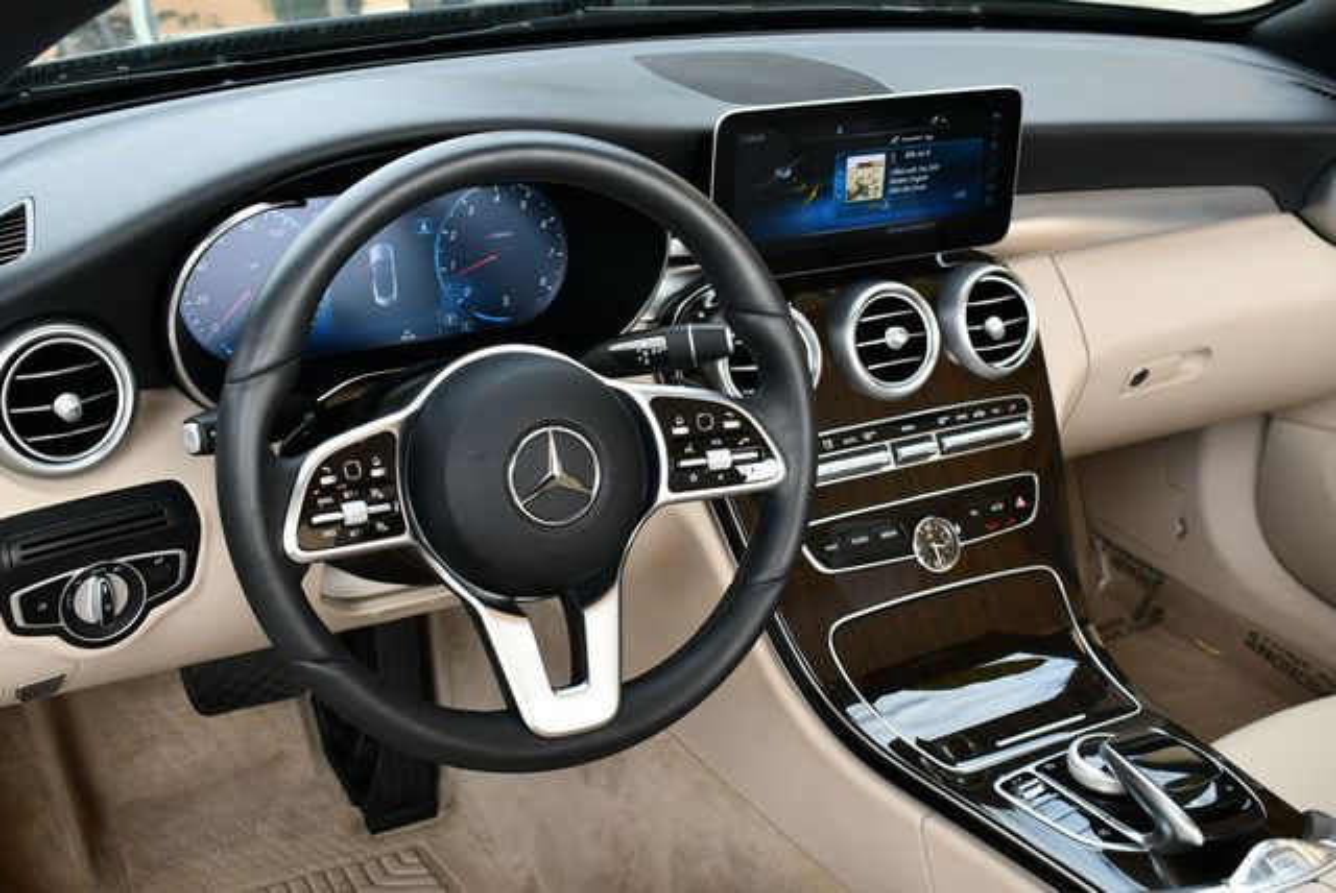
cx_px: 668
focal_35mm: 48
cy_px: 446
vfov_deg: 28.1
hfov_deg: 41.1
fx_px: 1783
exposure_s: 1/250
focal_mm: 24
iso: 400
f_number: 5
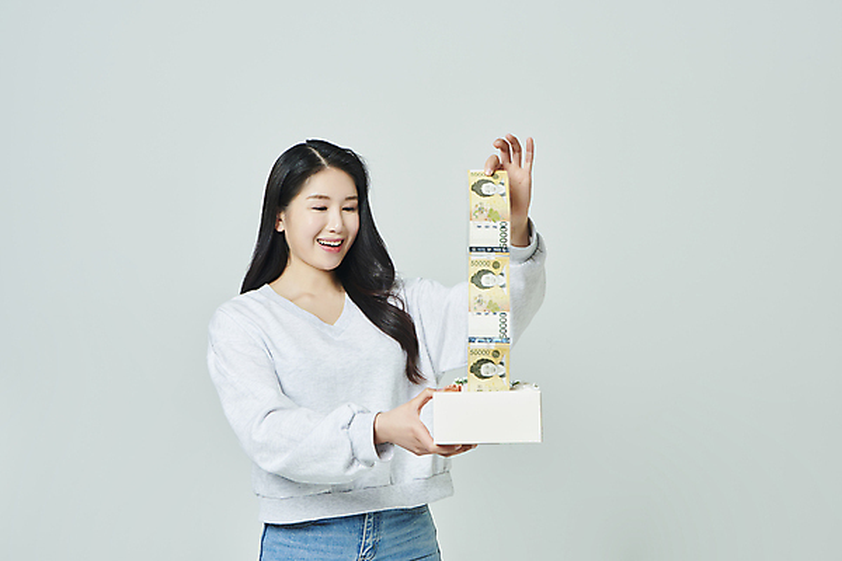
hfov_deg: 36.2
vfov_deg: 24.6
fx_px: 1286
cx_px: 421
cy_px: 280
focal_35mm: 55
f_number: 11
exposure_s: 1/125
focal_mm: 55
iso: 100
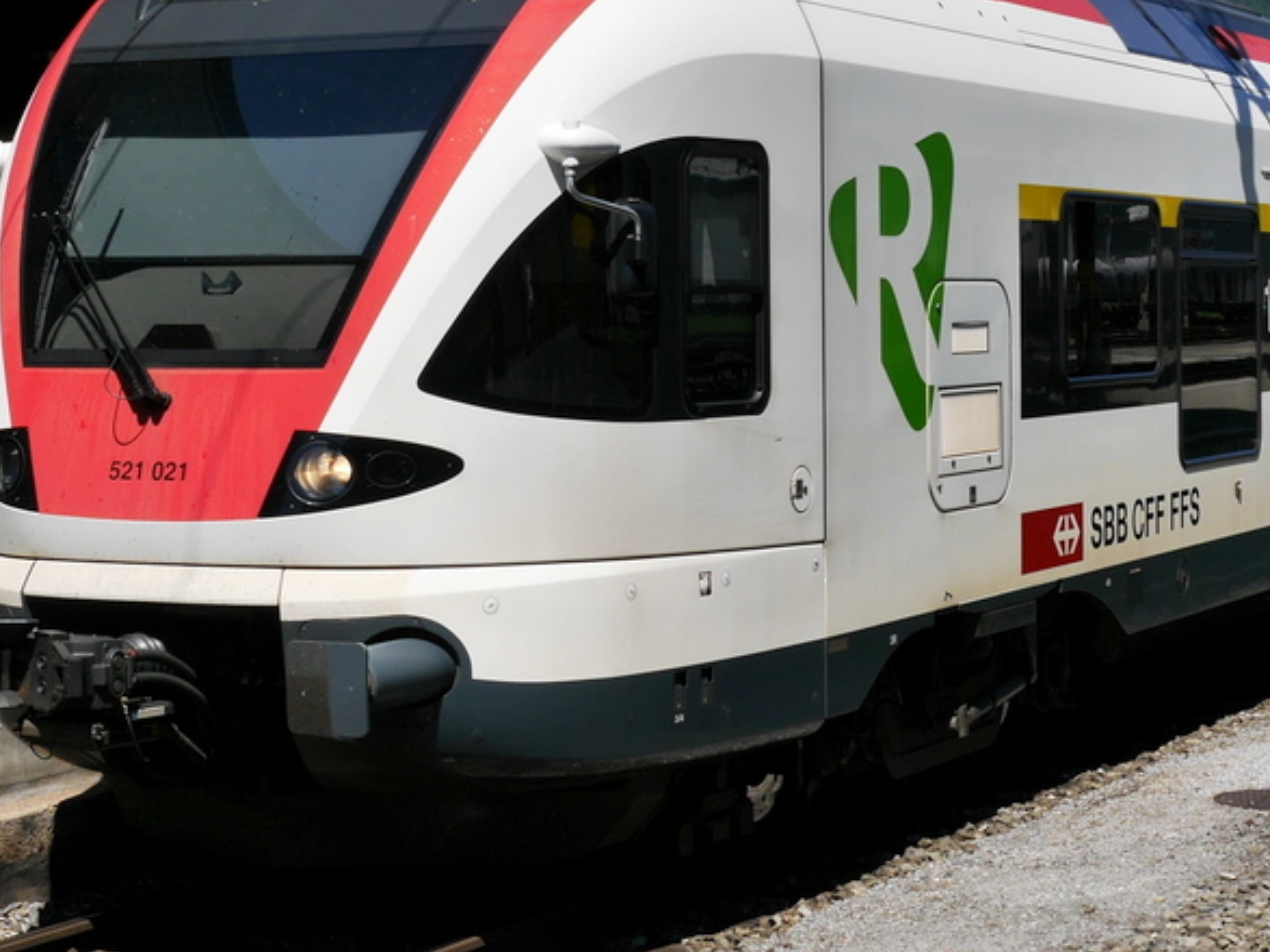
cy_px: 307
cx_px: 813
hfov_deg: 21.7
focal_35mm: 90
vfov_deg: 16.4
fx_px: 3301
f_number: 10
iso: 160
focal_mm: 22
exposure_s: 1/500
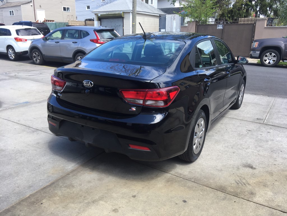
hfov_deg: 61.7
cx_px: 144
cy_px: 108
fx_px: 240
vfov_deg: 48.2
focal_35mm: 29
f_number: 2.2
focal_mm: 4.15
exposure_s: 1/490
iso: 25
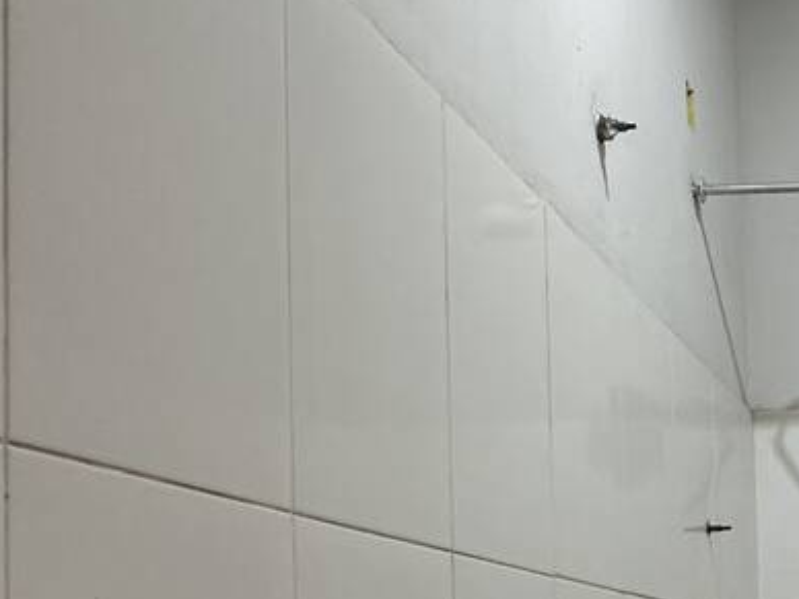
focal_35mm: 52
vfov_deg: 26.1
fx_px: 1200
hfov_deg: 29.4
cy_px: 638
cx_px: 1050
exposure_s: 1/60
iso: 200
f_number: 2.2
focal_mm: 2.22
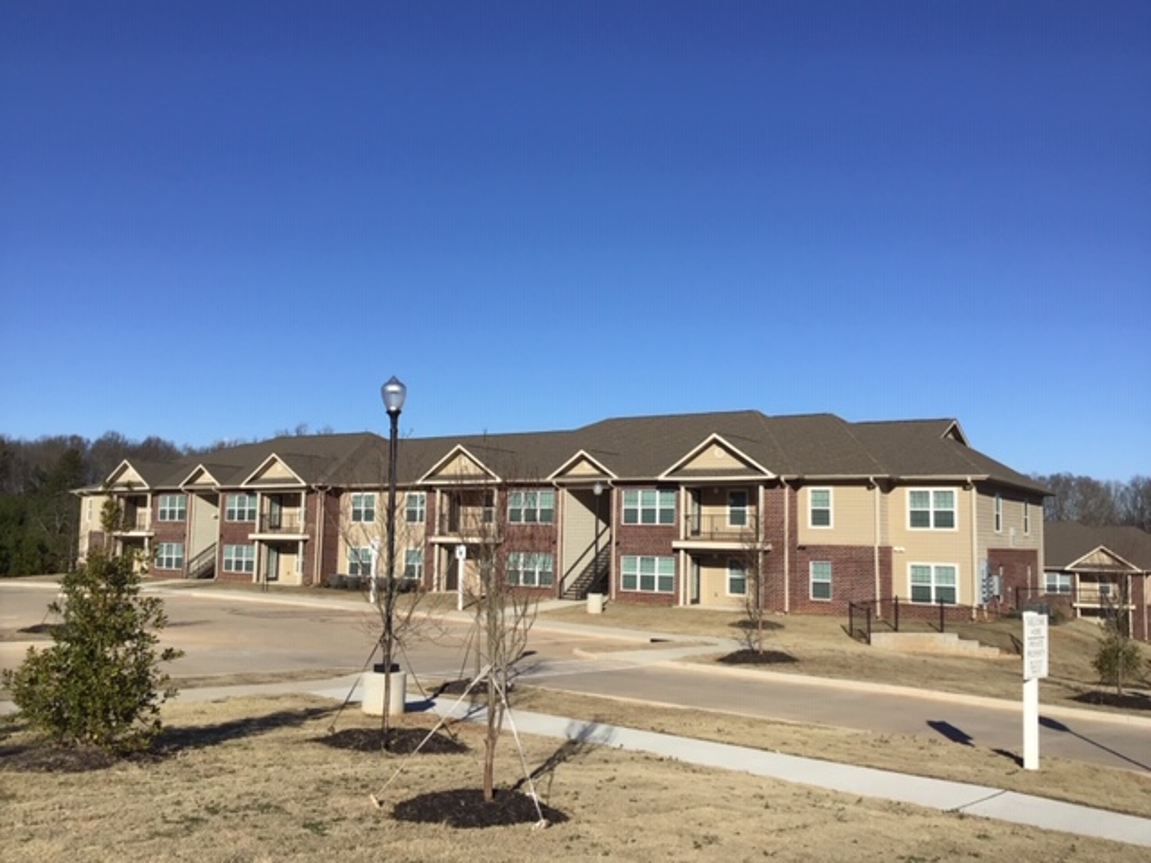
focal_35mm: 31
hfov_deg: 58.4
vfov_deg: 45.4
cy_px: 432
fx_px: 1031
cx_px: 576
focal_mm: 3.3
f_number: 2.4
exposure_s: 1/1988
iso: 25
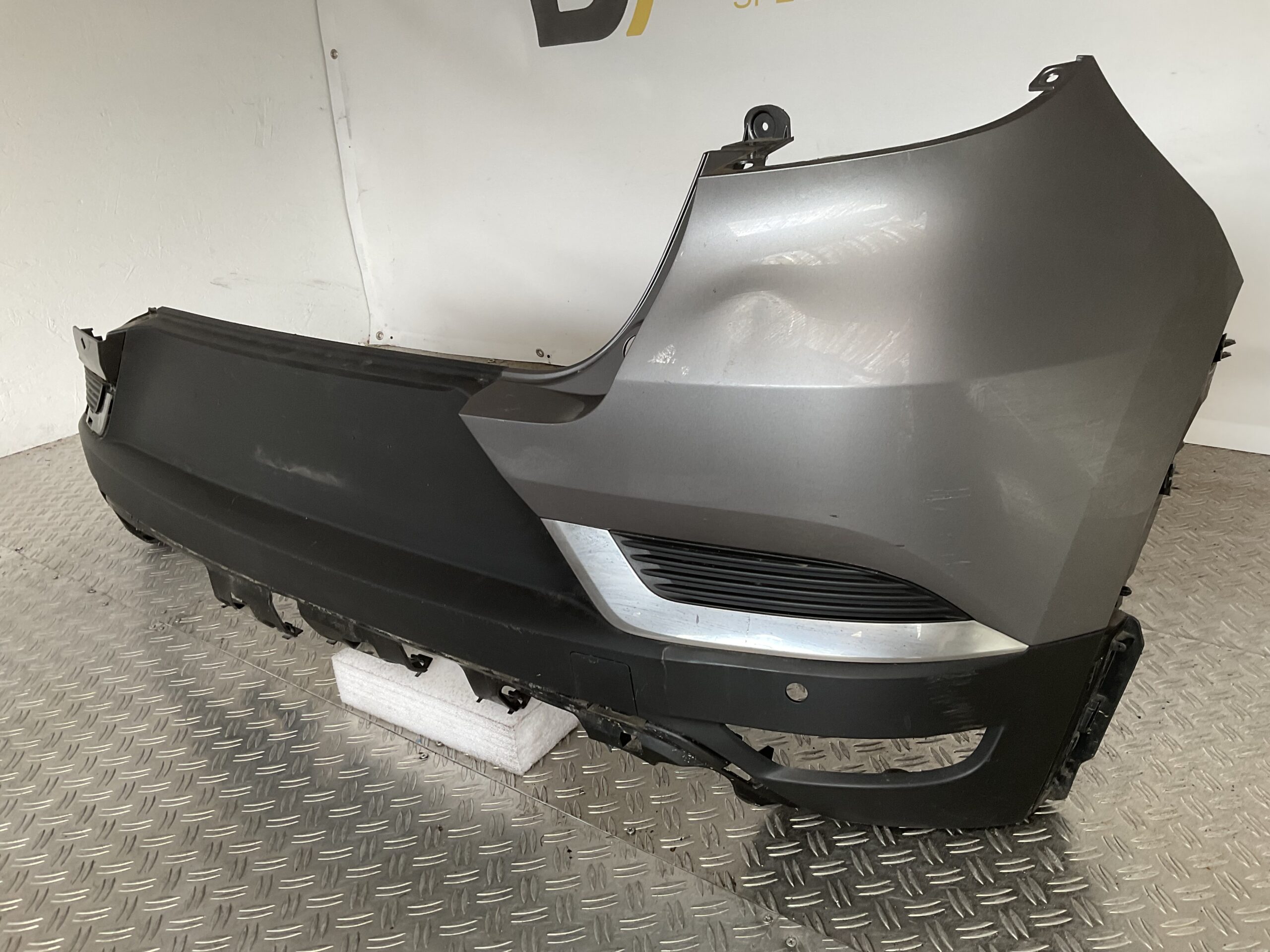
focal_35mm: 29
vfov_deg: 48.2
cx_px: 635
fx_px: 1064
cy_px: 476
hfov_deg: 61.7
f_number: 1.8
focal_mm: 3
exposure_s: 1/100
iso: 40
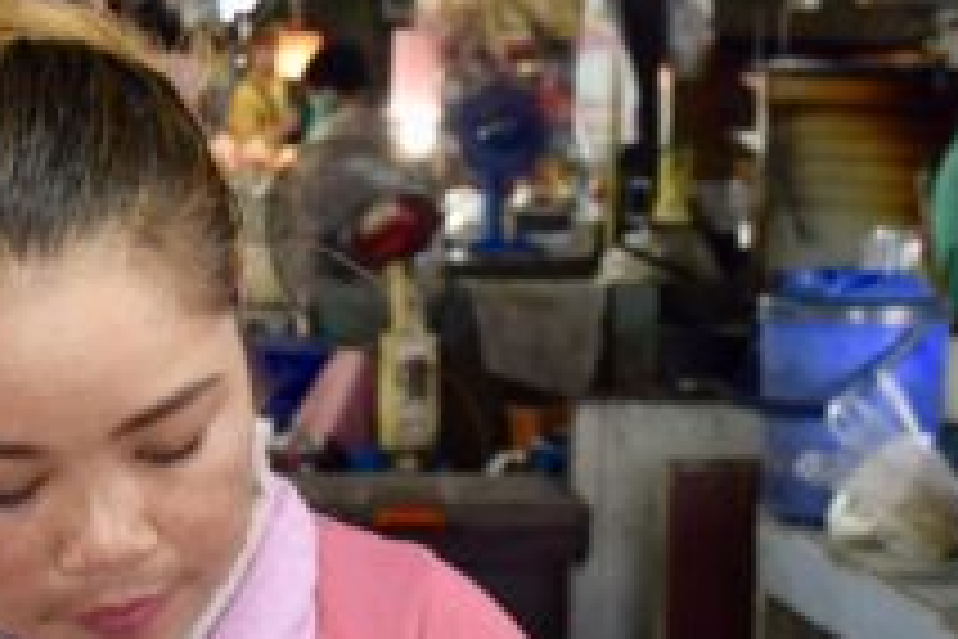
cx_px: 445
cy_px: 1141
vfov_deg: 10.0
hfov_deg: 15.8
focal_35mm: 130
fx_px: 3459
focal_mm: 18
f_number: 4
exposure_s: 1/40
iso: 400
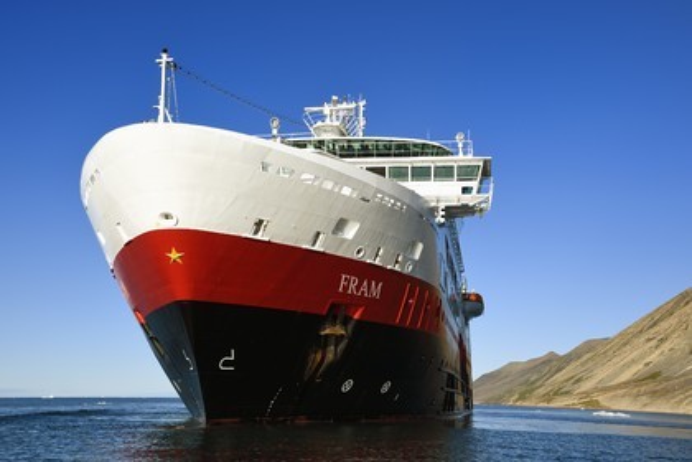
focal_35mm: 44
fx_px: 846
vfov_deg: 30.5
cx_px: 346
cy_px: 231
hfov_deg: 44.5
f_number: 10
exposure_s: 1/500
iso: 200
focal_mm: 44
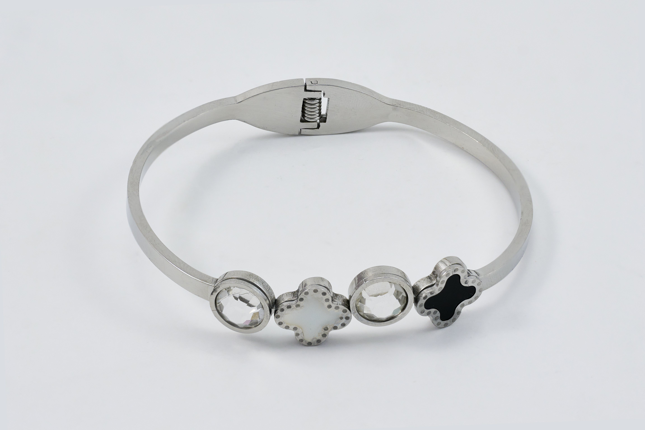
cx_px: 322
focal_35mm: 157
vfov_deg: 8.7
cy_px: 215
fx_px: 2813
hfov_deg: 13.1
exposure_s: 1/160
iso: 200
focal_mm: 105
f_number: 5.6
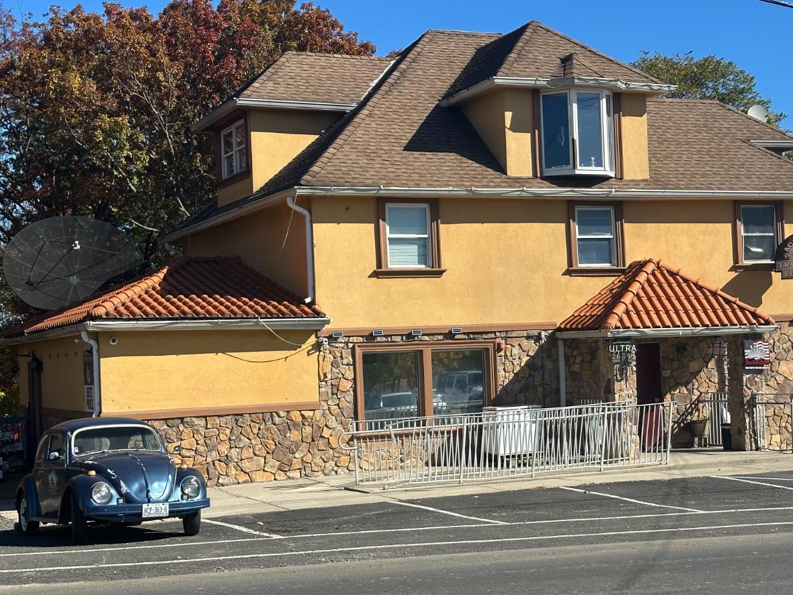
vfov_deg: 24.0
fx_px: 1397
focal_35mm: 61
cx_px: 455
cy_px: 333
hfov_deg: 31.6
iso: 64
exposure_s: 1/3731
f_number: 1.78
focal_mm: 6.86
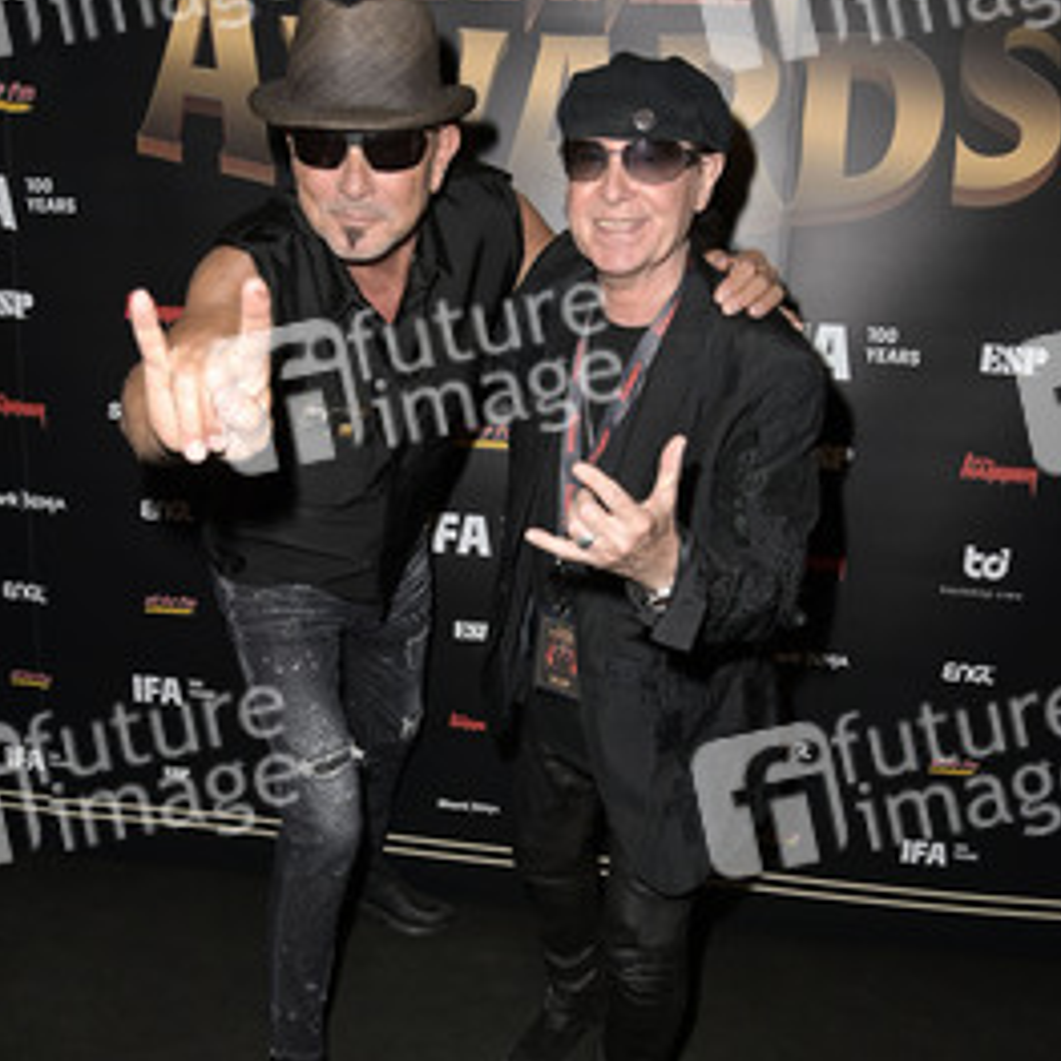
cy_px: 581
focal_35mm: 31
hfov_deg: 52.5
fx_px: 1075
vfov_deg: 52.5
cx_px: 533
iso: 640
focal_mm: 24
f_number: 5
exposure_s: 1/200
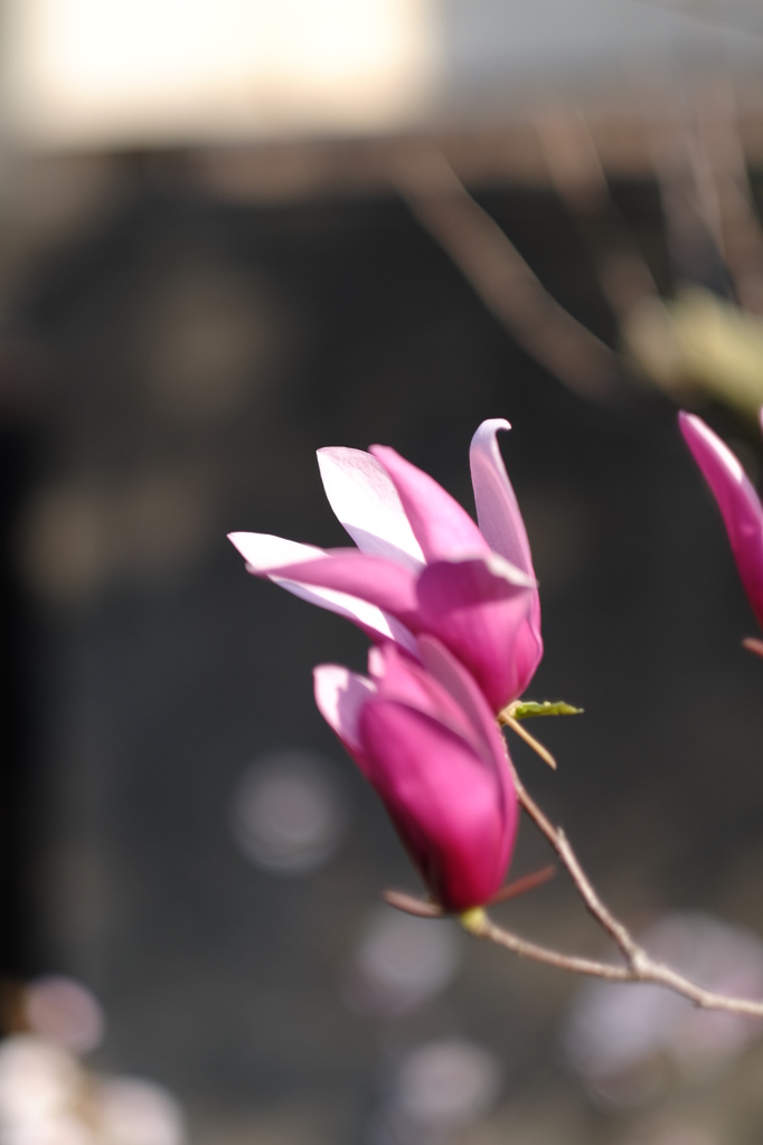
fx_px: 2672
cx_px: 382
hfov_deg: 16.3
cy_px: 572
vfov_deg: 24.2
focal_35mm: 84
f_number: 1.4
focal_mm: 56
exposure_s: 1/4000
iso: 200
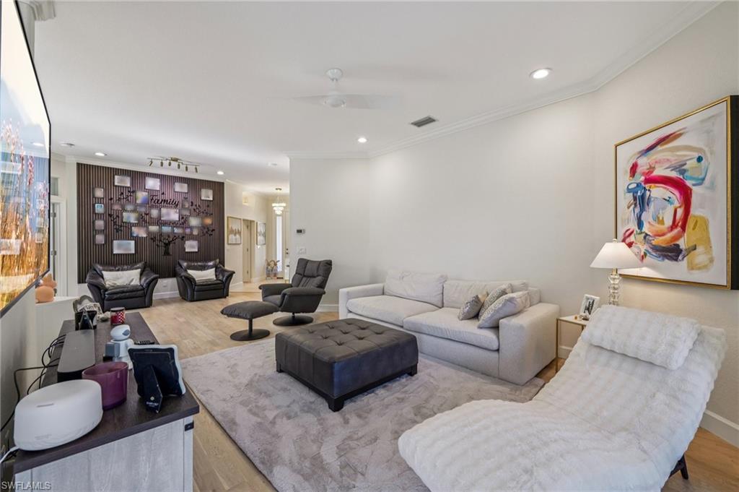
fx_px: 287
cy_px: 246
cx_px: 370
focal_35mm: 14
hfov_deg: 104.3
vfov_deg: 81.1
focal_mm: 14
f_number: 8
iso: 400
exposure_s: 1/20
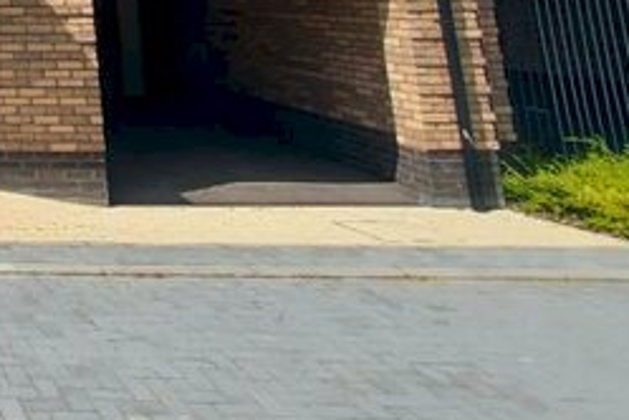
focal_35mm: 38
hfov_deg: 33.0
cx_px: -235
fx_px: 664
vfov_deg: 28.1
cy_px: -143
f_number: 2.2
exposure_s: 1/1399
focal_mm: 1.74
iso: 50
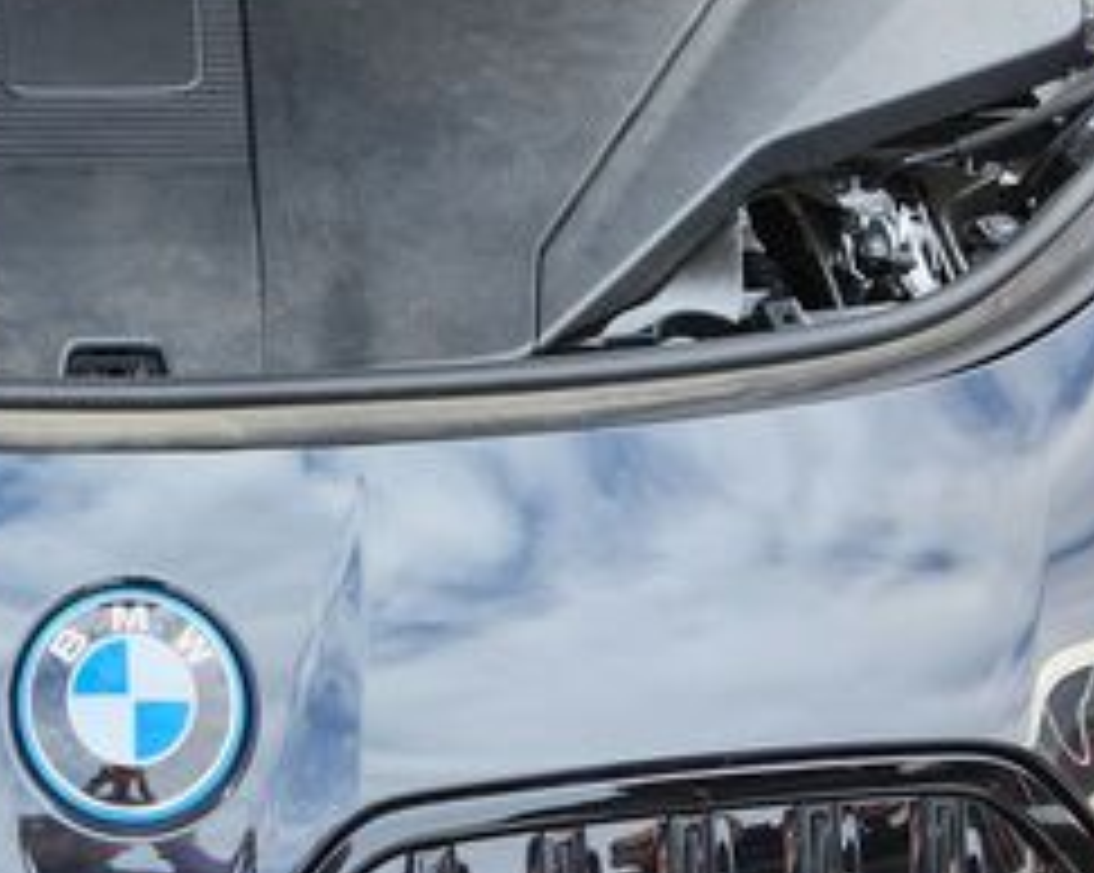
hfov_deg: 26.8
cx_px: 77
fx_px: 2200
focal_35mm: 68
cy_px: 27
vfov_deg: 21.7
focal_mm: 5.4
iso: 20
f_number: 1.8
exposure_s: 1/201
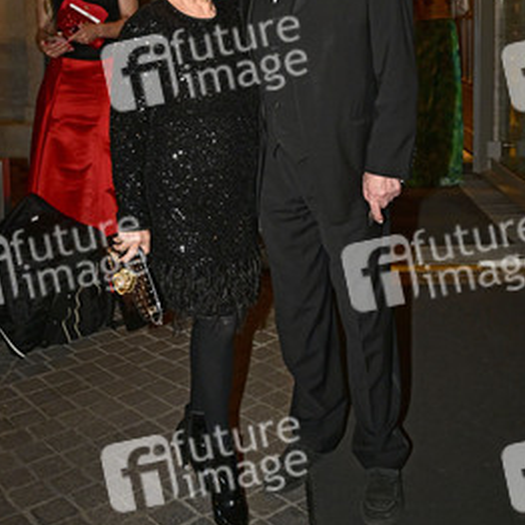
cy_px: 164
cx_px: 262
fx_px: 755
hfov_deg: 38.3
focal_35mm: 44
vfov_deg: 37.8
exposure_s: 1/200
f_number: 4.5
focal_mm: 34
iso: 5000
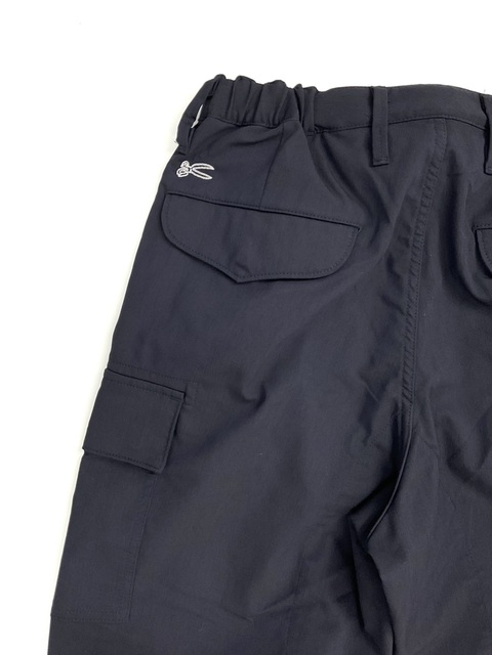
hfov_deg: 48.2
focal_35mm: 29
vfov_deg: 61.7
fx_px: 550
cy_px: 328
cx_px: 246
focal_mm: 3
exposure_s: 1/100
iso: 32
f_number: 1.8
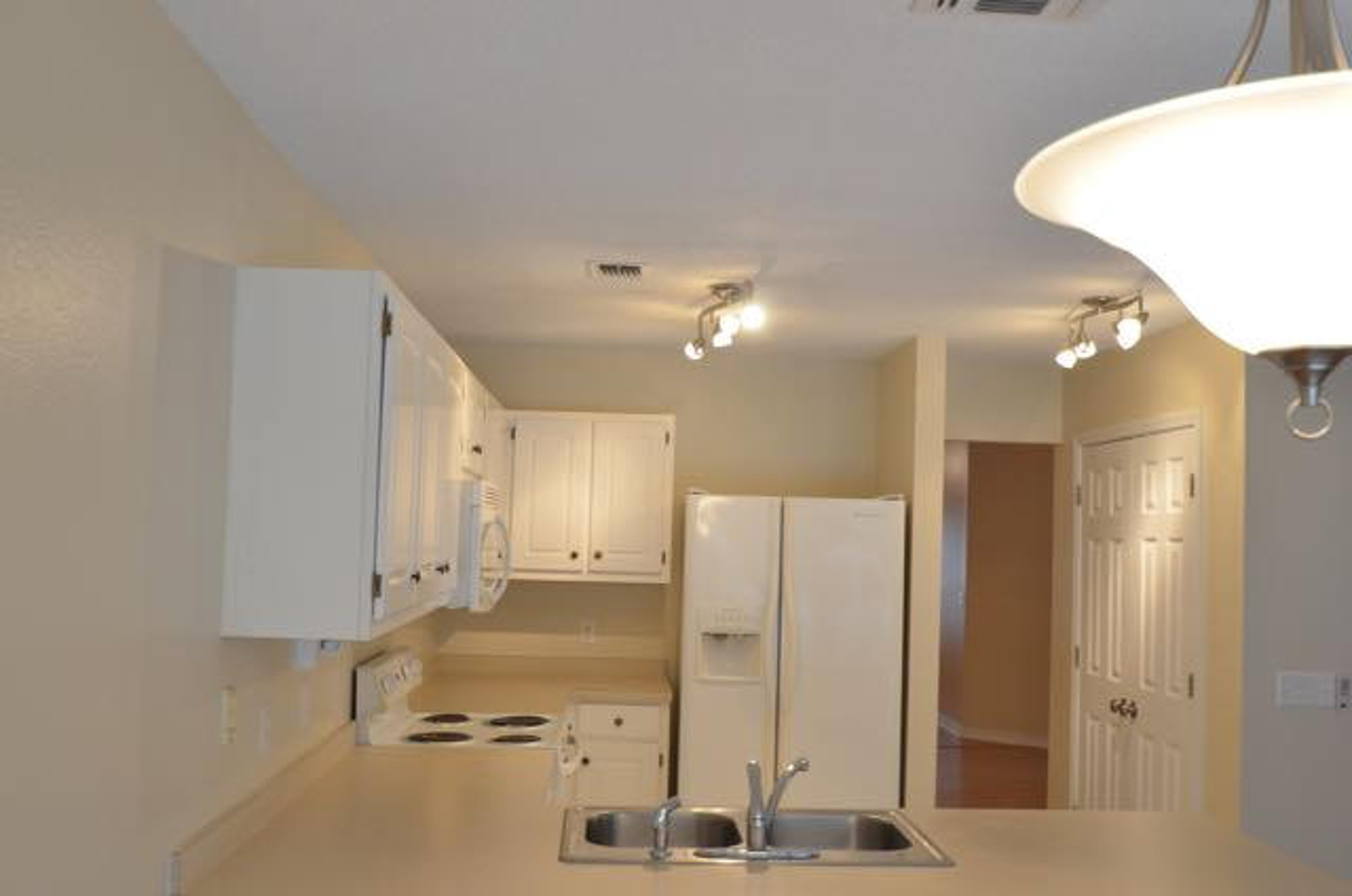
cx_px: 676
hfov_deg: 53.2
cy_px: 448
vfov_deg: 36.7
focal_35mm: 36
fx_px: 1349
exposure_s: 1/60
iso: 800
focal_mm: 24
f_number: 4.5
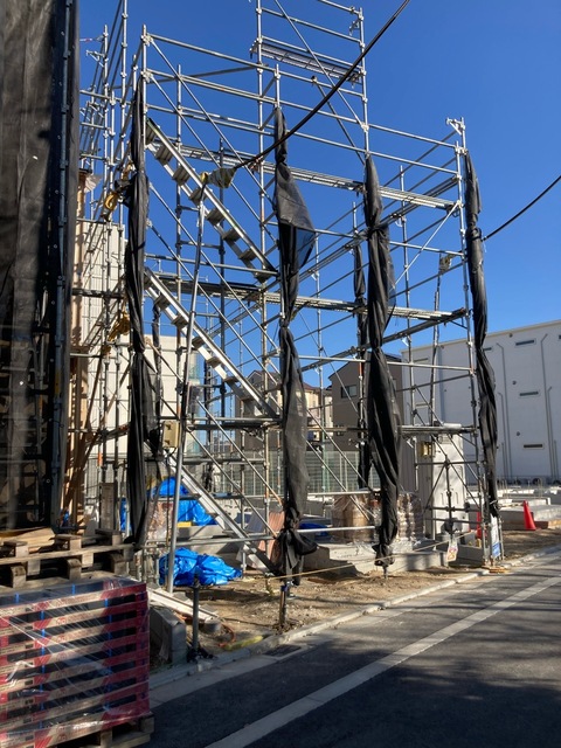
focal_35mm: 28
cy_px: 374
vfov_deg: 63.4
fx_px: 605
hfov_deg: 49.7
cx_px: 280
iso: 20
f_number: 1.8
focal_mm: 3.99
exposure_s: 1/1567
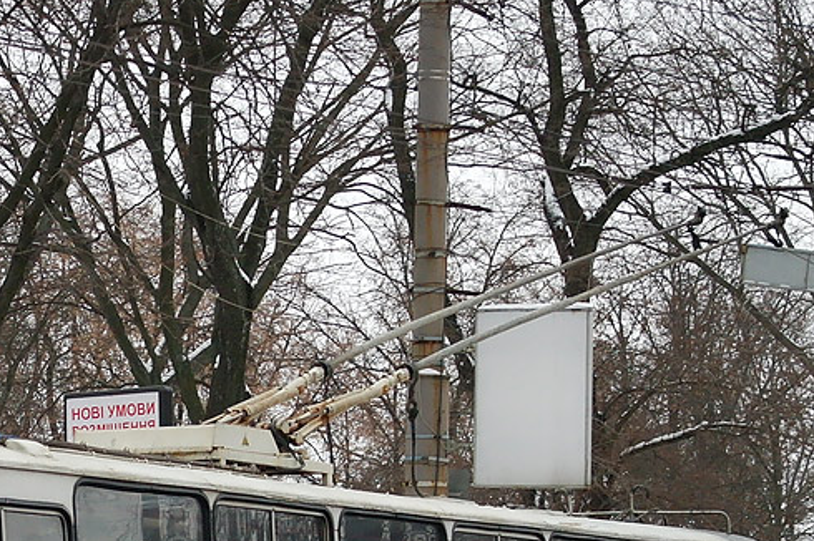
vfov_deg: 9.6
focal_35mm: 142
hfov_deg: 14.3
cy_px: 522
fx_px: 3209
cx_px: 100
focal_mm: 38
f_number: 5
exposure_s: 1/400
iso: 250
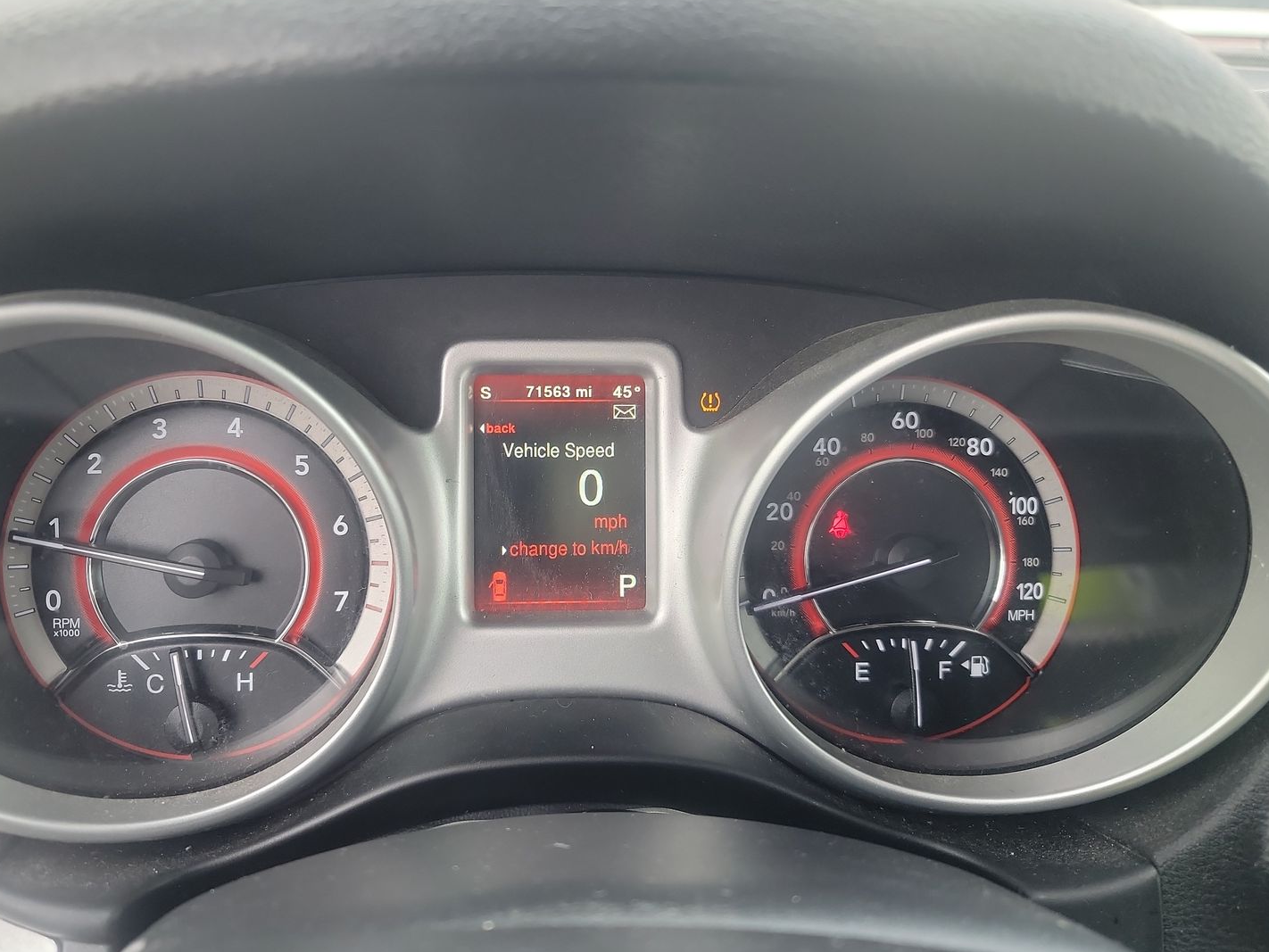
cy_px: 454
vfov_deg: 51.4
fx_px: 990
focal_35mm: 27
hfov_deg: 65.2
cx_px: 574
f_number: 1.8
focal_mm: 6.7
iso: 243
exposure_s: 1/59
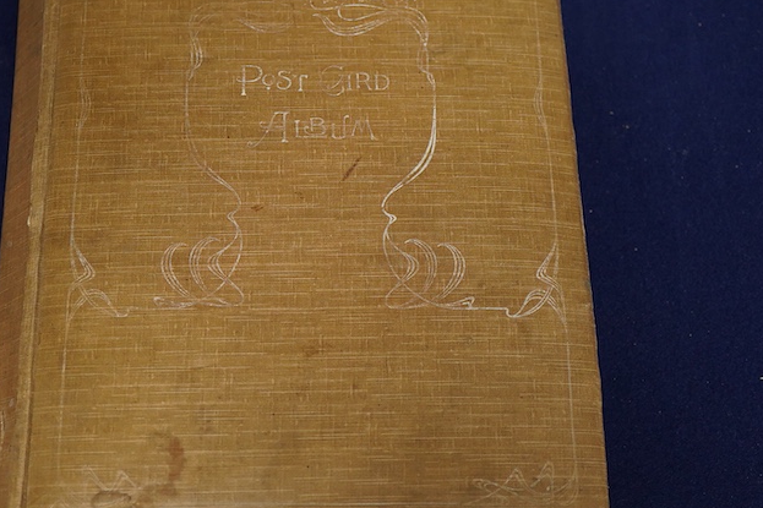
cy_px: 226
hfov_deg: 30.9
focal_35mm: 65
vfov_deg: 20.9
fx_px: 1377
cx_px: 301
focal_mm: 30
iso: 1250
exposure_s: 1/125
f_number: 3.5
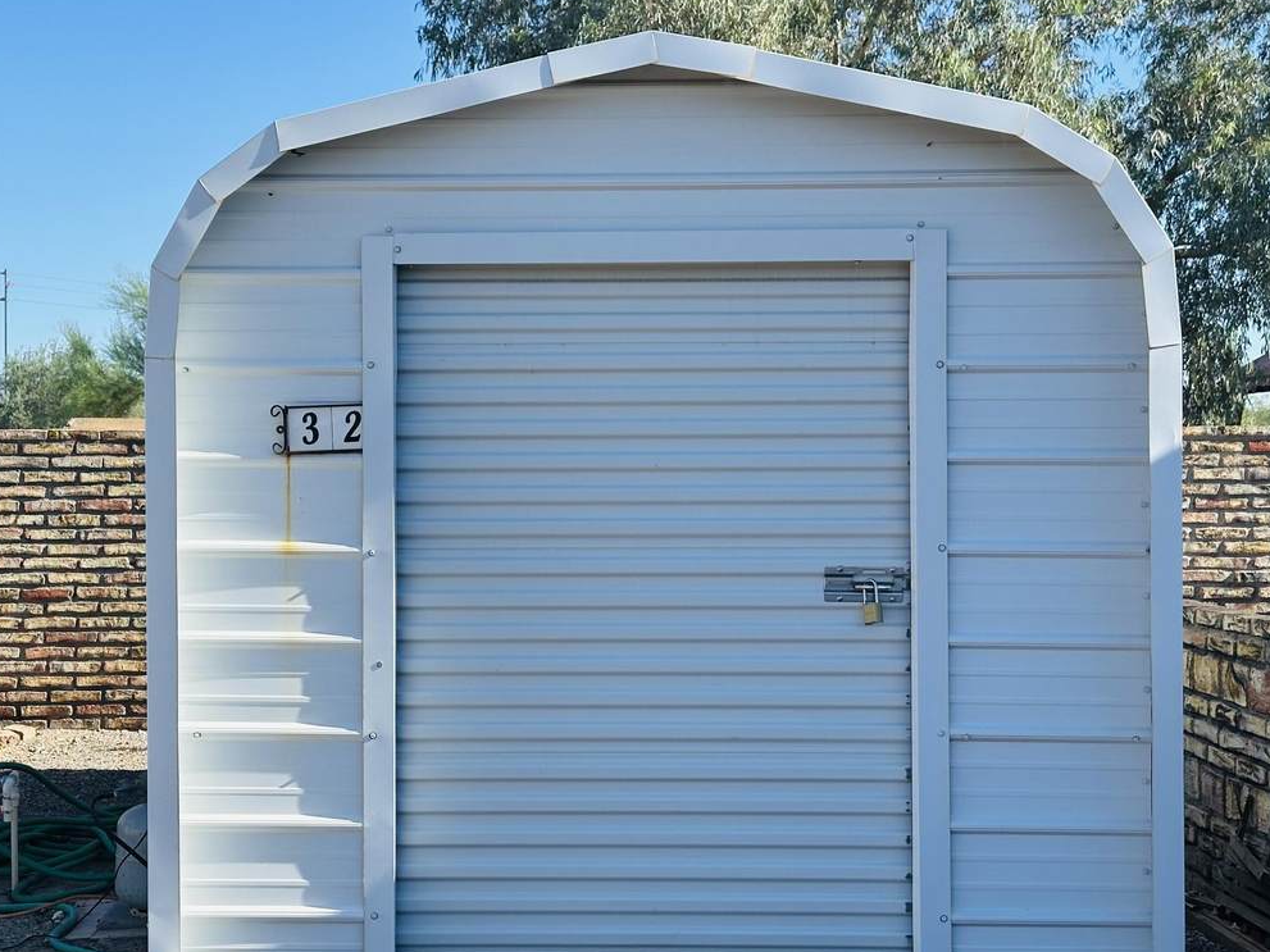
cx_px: 455
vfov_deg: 23.6
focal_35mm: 62
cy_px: 497
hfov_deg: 31.0
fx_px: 2274
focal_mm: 6.86
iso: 64
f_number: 1.78
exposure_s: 1/2809
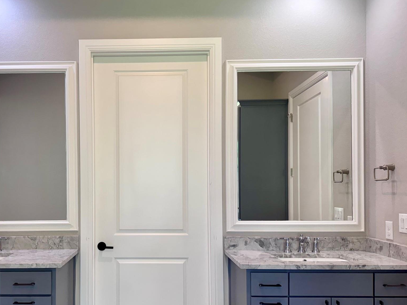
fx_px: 376
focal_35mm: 32
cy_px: 184
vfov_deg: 43.9
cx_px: 146
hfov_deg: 56.0
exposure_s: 1/120
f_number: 1.78
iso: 200
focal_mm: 6.76
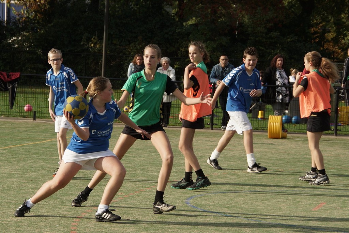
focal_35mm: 112
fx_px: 1091
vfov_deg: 12.2
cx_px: 174
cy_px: 116
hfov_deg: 18.2
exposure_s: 1/640
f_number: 6.3
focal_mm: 75
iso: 200
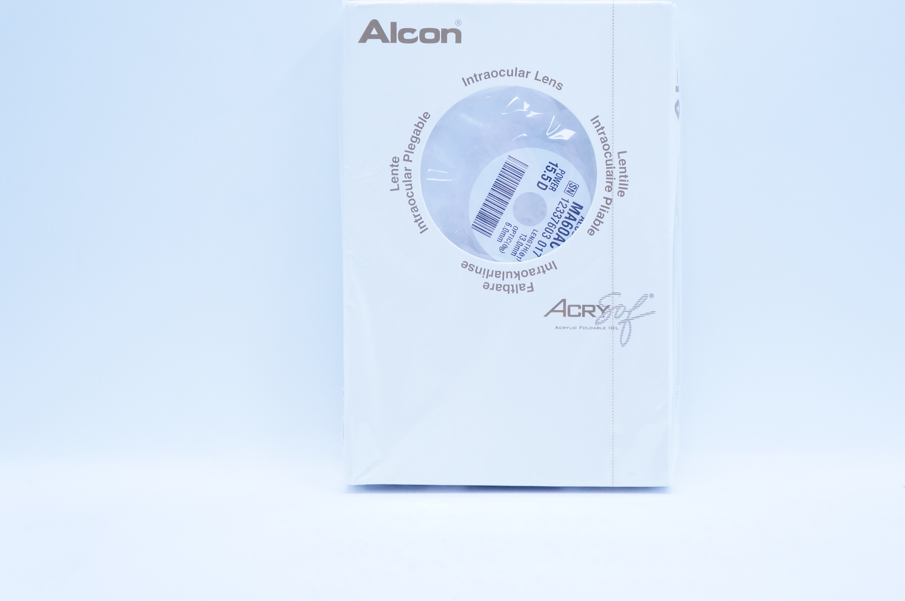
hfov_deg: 28.2
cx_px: 499
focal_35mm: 72
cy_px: 247
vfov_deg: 19.0
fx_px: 1798
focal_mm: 39
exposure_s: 1/200
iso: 800
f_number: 4.5
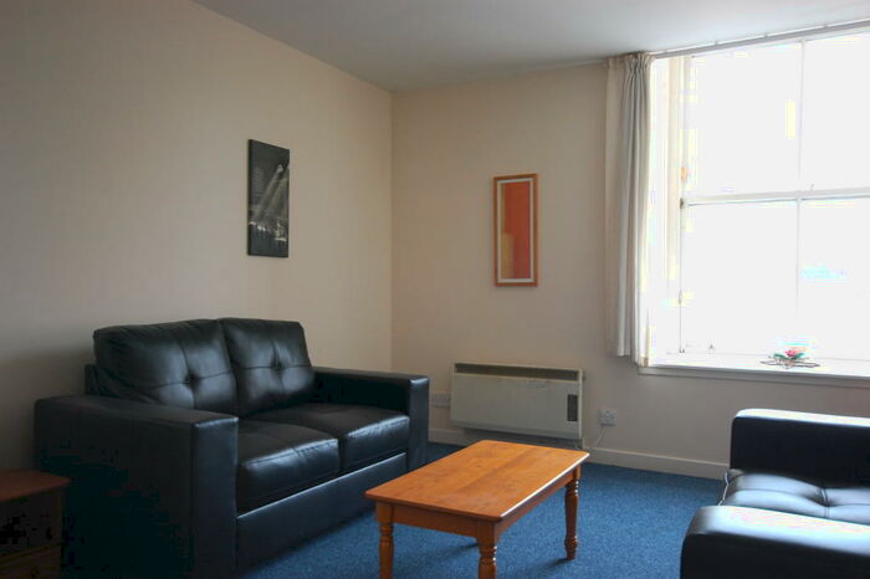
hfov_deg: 62.0
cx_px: 435
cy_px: 290
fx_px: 725
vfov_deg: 43.6
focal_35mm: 30
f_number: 5.6
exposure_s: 1/30
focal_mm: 20
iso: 560
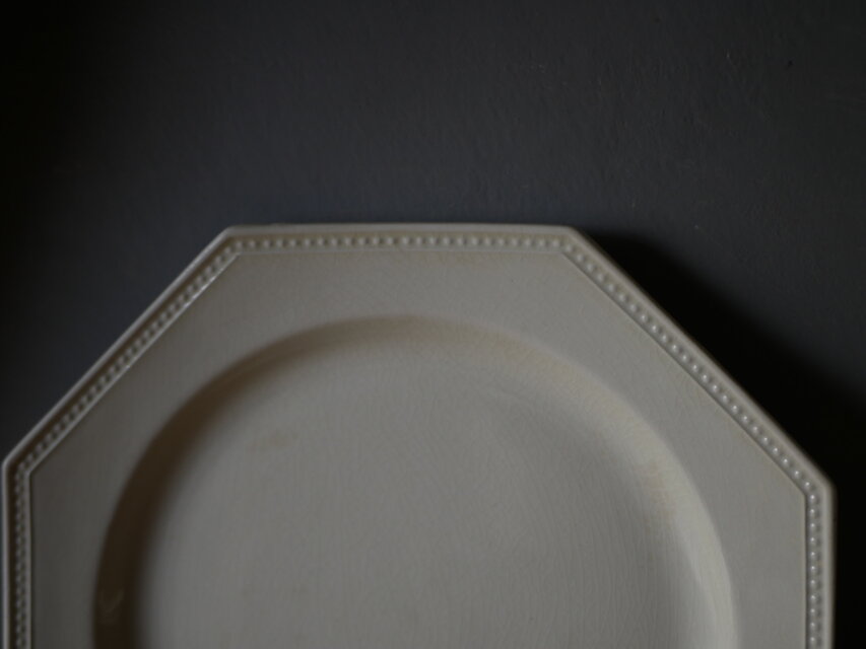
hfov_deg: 38.2
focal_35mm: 50
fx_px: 1251
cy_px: 324
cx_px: 433
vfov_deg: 29.1
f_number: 1.7
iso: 200
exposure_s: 1/125
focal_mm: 25
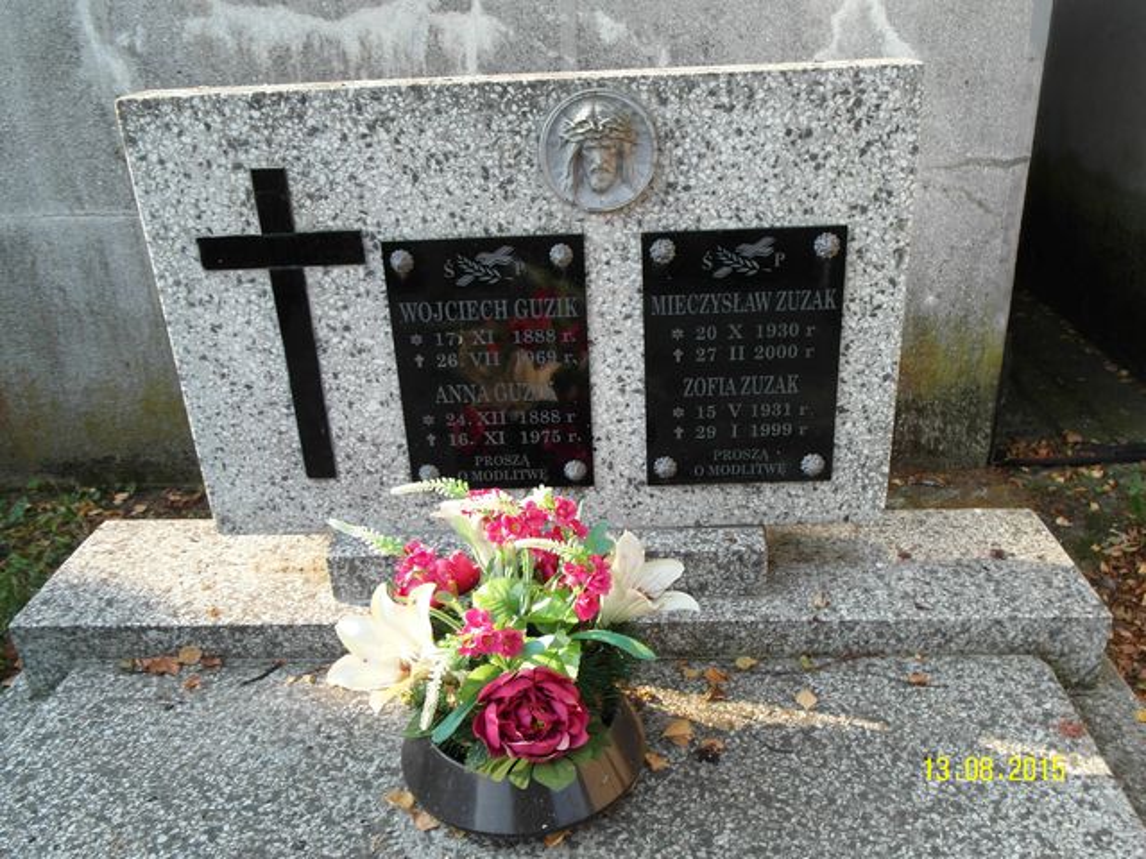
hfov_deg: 60.0
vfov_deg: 46.8
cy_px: 430
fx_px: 993
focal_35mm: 30
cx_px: 573
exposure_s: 1/125
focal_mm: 6.5
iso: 80
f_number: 3.6
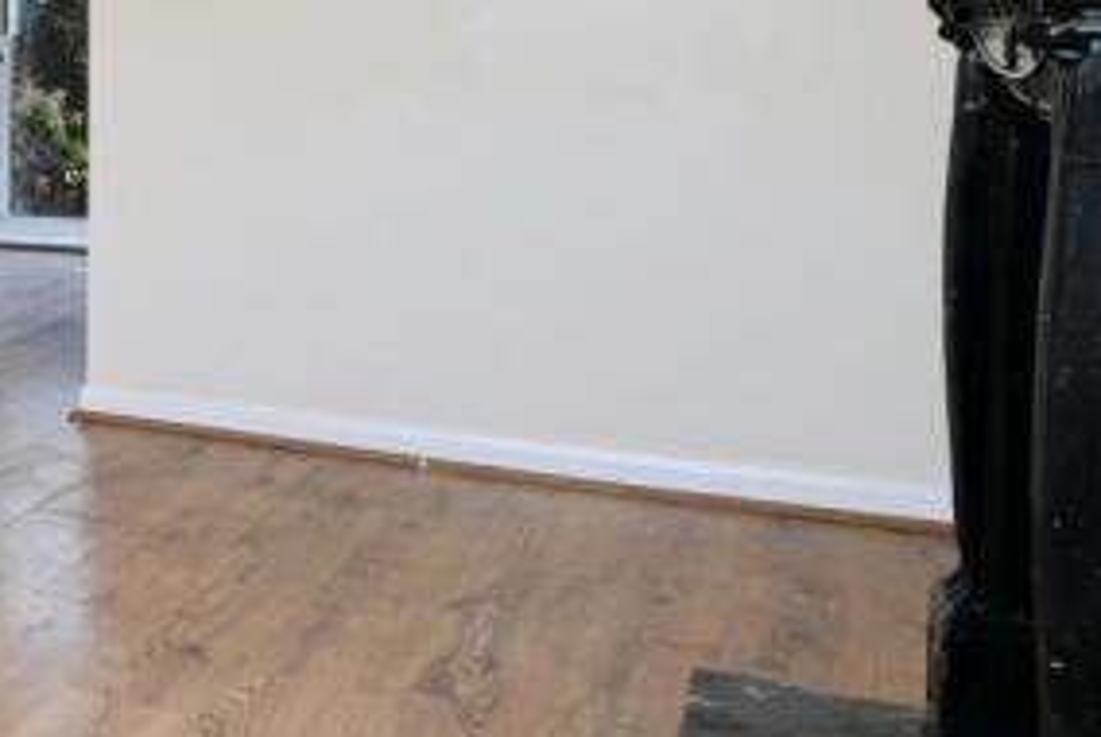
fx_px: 1653
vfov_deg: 24.1
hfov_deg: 28.1
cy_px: 23
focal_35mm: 54
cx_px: -438
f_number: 10
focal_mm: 15
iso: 640
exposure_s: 1/60
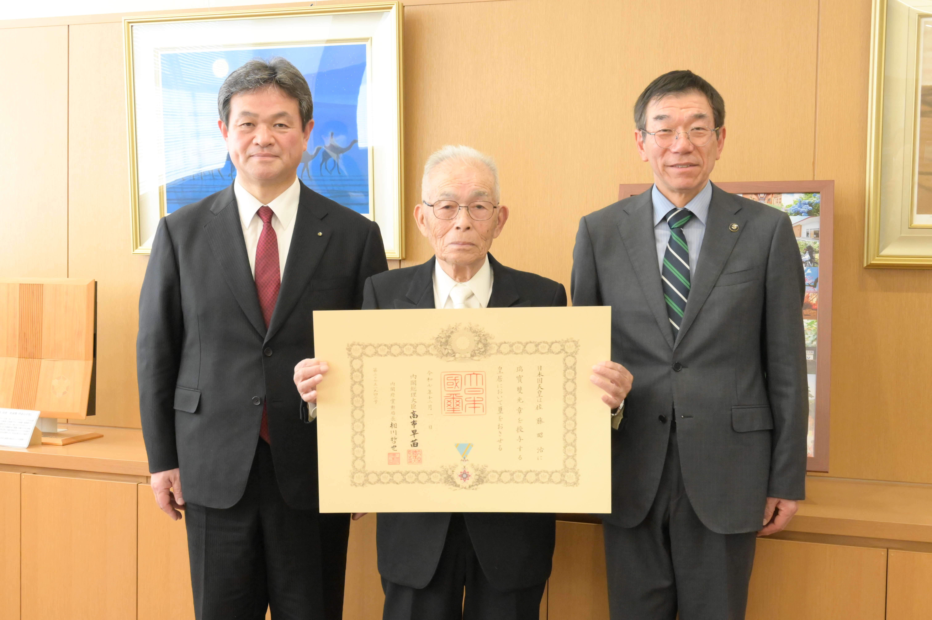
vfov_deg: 31.1
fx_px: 1112
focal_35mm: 43
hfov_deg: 45.5
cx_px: 466
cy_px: 310
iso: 10000
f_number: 8
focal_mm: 43
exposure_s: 1/640
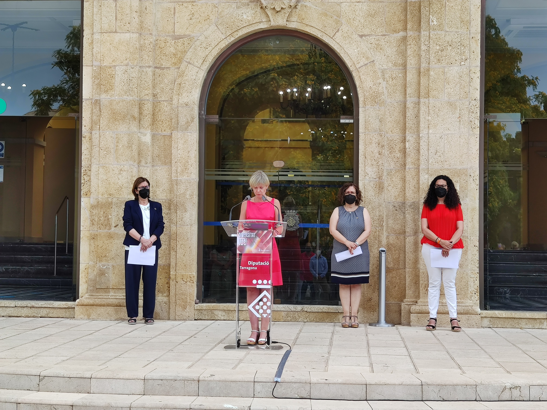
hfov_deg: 45.8
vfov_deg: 35.1
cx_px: 274
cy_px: 205
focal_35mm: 41
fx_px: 648
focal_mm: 8.16
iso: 100
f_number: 2
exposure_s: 1/528
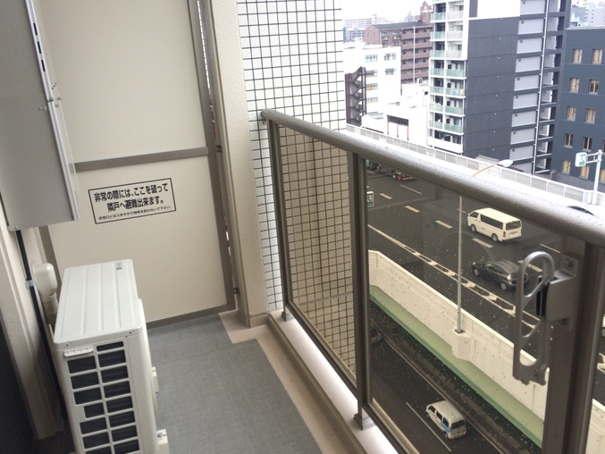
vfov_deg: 46.8
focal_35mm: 30
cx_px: 298
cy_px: 221
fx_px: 524
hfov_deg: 60.0
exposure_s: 1/185
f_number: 2.2
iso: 32
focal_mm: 4.15
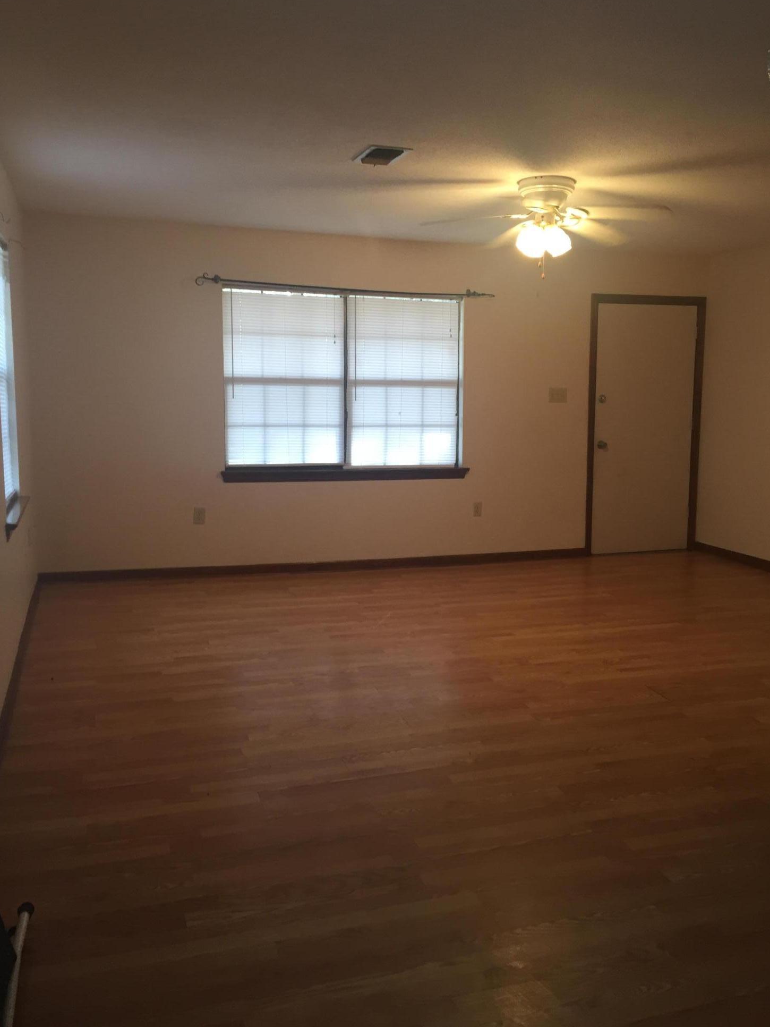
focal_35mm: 30
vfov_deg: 60.0
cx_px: 390
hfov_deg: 46.8
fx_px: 890
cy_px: 499
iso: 64
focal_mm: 4.15
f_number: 2.2
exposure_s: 1/30
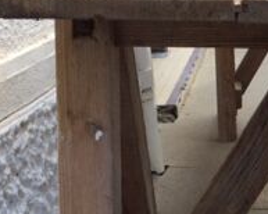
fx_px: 745
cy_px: 236
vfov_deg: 15.9
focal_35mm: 94
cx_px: 351
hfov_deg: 18.9
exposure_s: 1/494
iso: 32
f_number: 2.2
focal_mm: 4.15
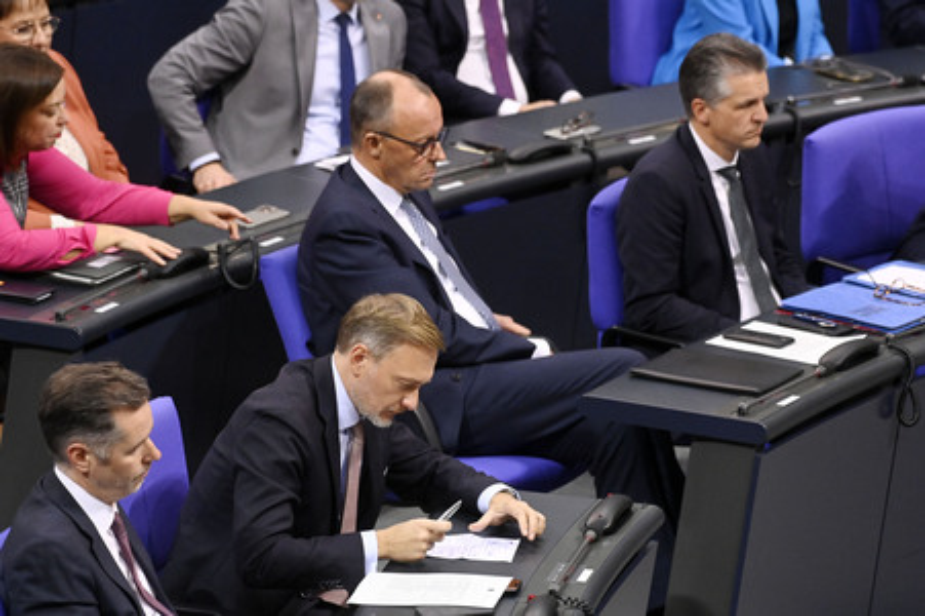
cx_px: 462
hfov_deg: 7.6
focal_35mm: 270
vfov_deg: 5.1
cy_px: 308
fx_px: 6932
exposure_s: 1/320
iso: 10000
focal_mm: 270
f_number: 5.6
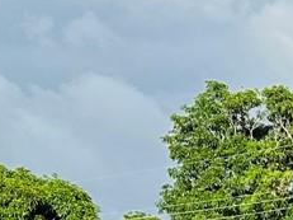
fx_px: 1404
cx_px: 691
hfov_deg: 10.4
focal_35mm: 166
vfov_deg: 8.1
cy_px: 556
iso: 80
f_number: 1.78
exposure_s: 1/2203
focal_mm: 6.86
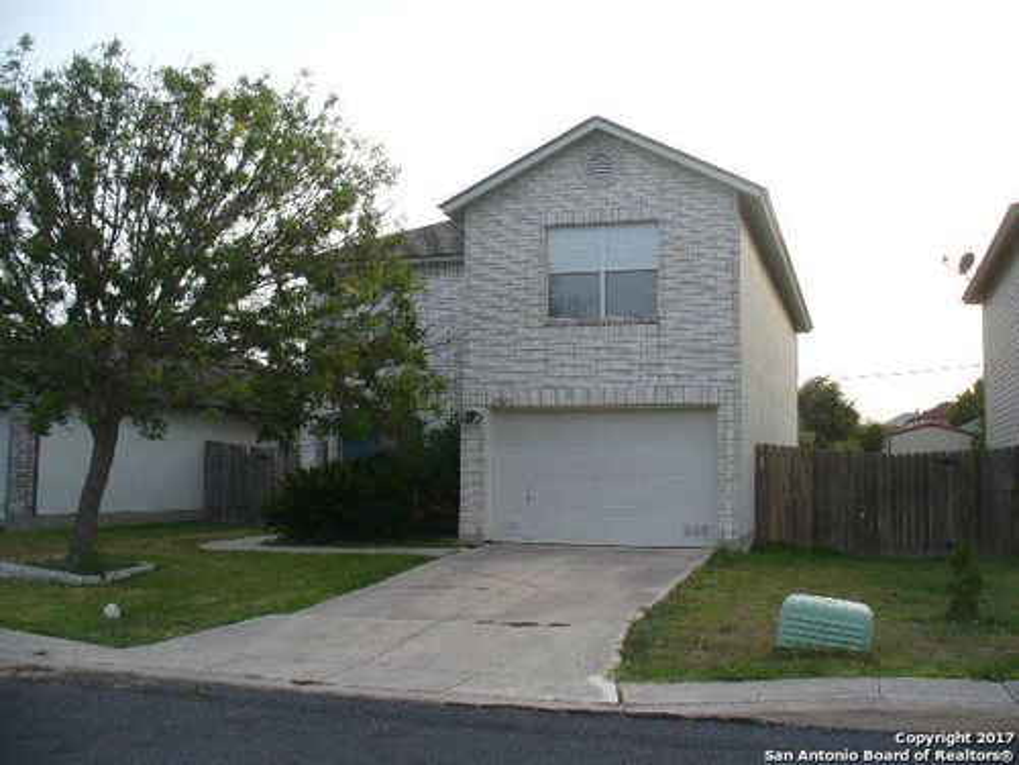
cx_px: 510
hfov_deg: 50.1
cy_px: 382
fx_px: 1089
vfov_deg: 38.7
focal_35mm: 37
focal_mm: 6.1
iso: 100
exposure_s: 1/160
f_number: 2.8
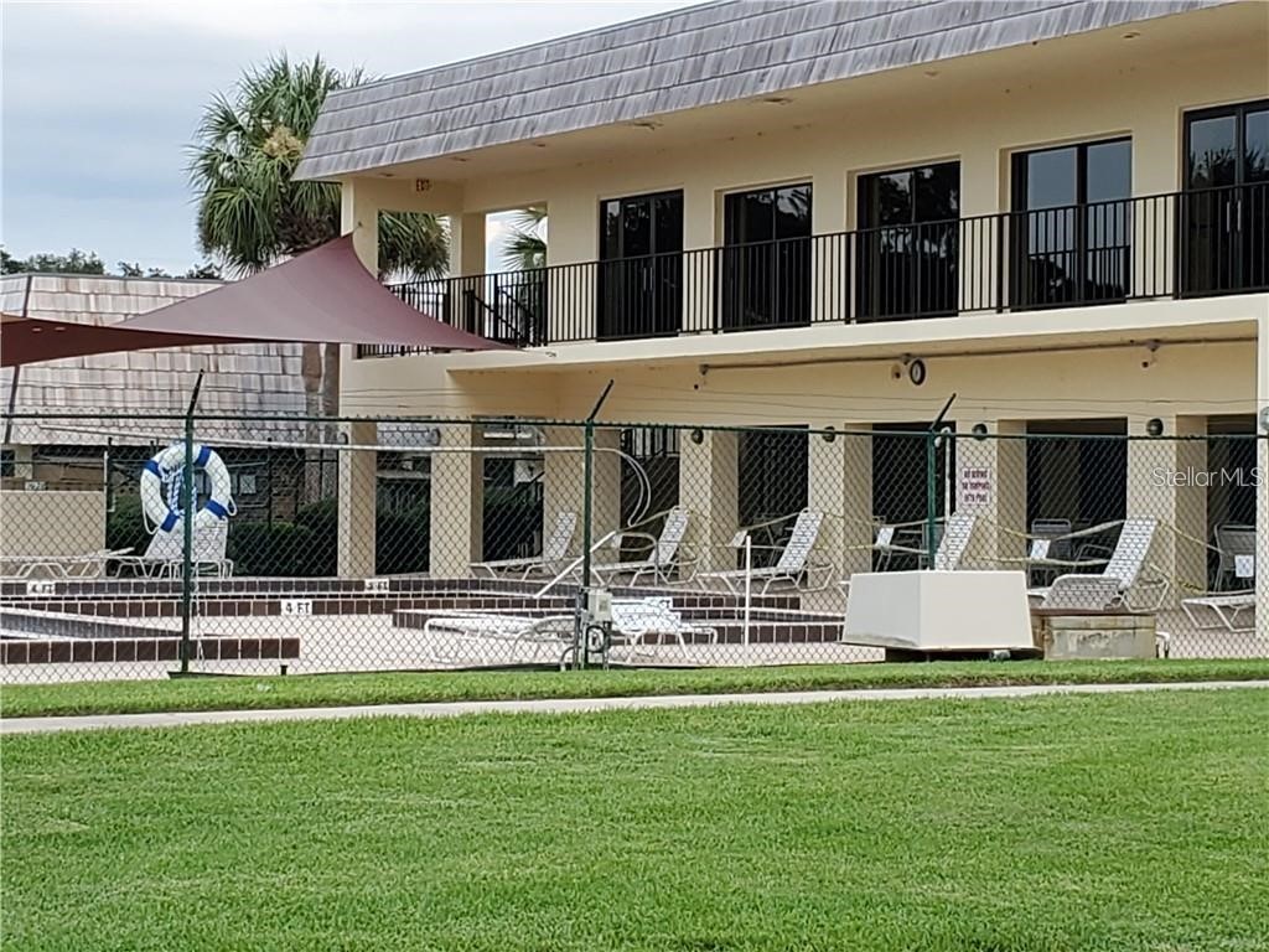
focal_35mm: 26
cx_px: 634
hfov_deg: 67.3
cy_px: 476
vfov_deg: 53.1
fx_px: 953
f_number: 2.4
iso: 50
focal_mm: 4.3
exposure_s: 1/435
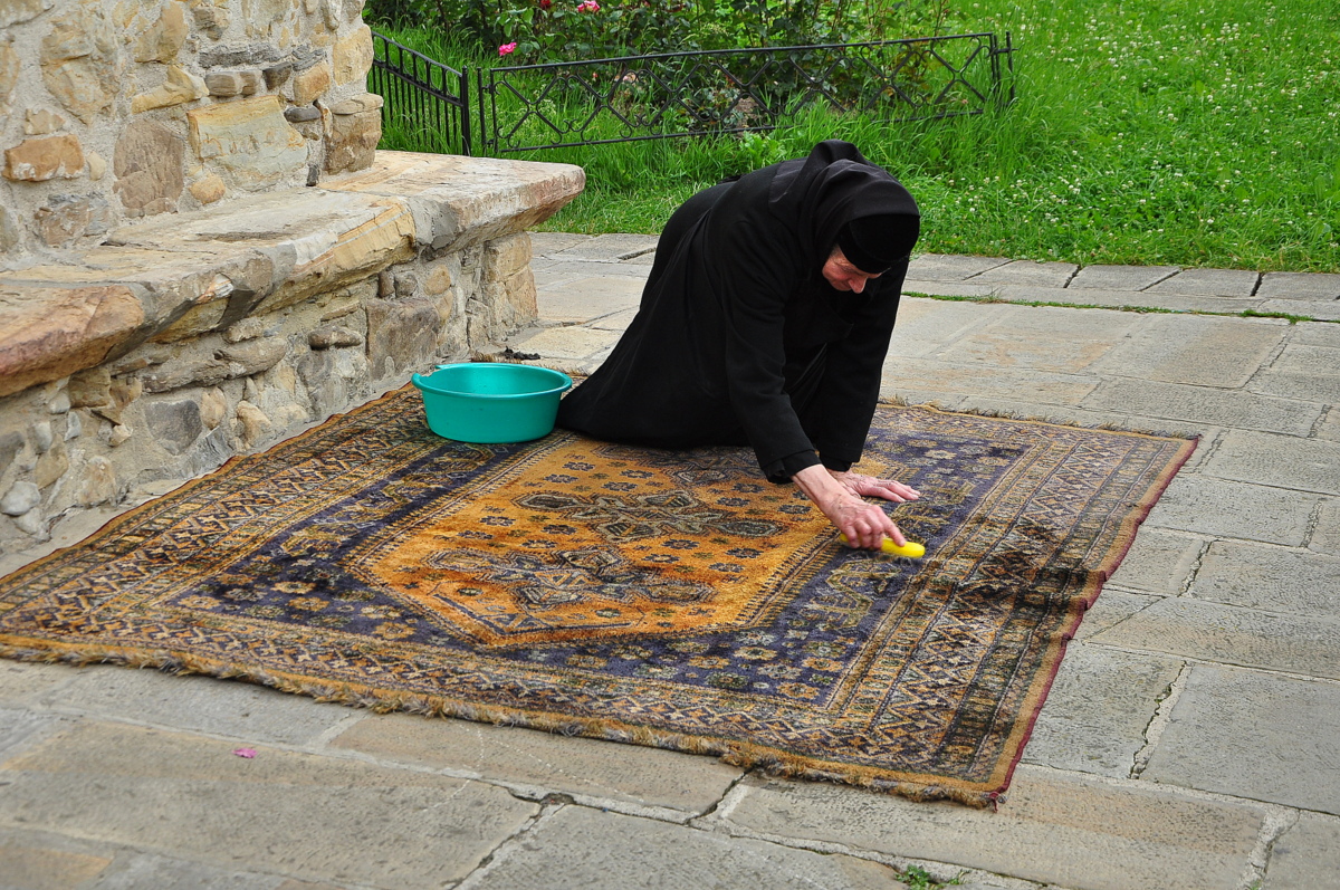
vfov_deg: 18.9
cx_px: 670
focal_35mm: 72
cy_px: 445
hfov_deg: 28.1
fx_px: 2677
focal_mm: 48
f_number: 7.1
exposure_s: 1/200
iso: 400
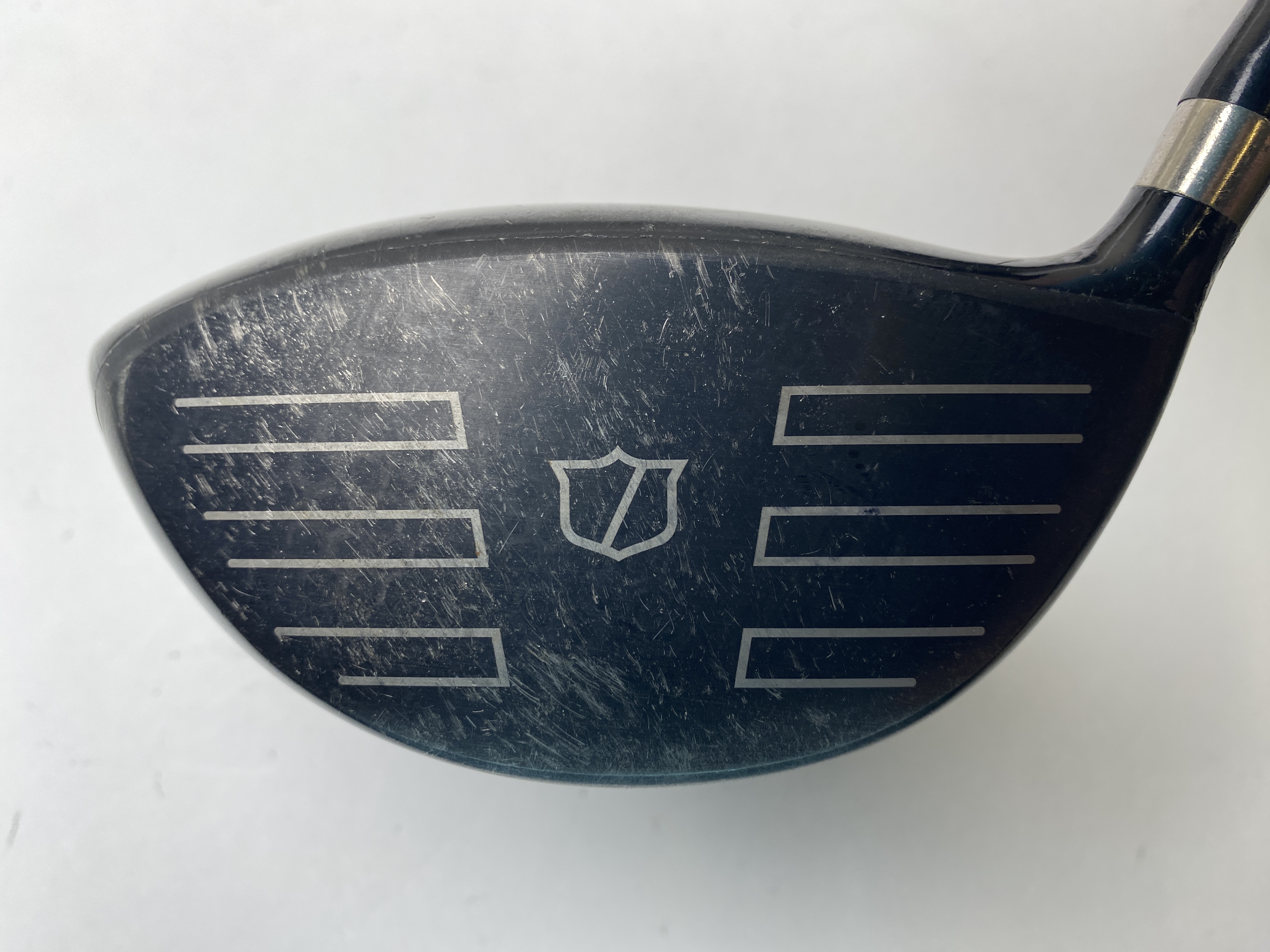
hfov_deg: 67.3
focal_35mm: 26
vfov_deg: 53.1
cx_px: 635
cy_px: 476
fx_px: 954
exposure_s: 1/160
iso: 32
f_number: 1.8
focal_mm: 4.25
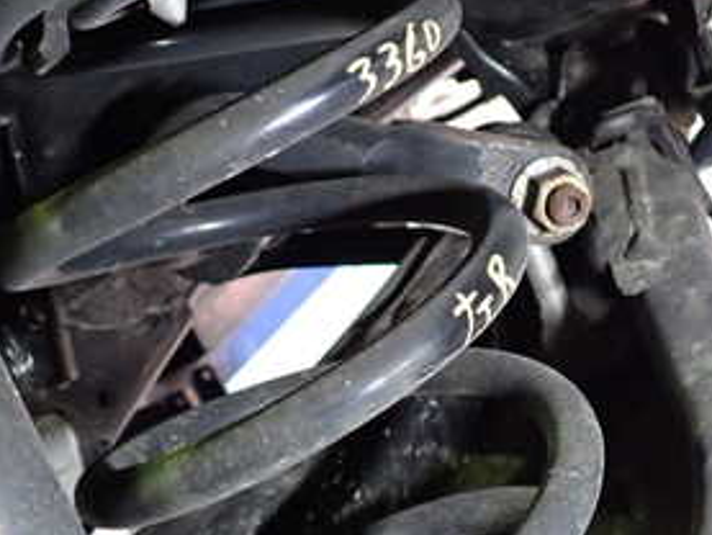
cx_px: 352
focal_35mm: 65
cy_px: 239
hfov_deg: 29.8
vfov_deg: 22.6
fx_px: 1338
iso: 500
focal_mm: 5.4
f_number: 2.3
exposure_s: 1/30
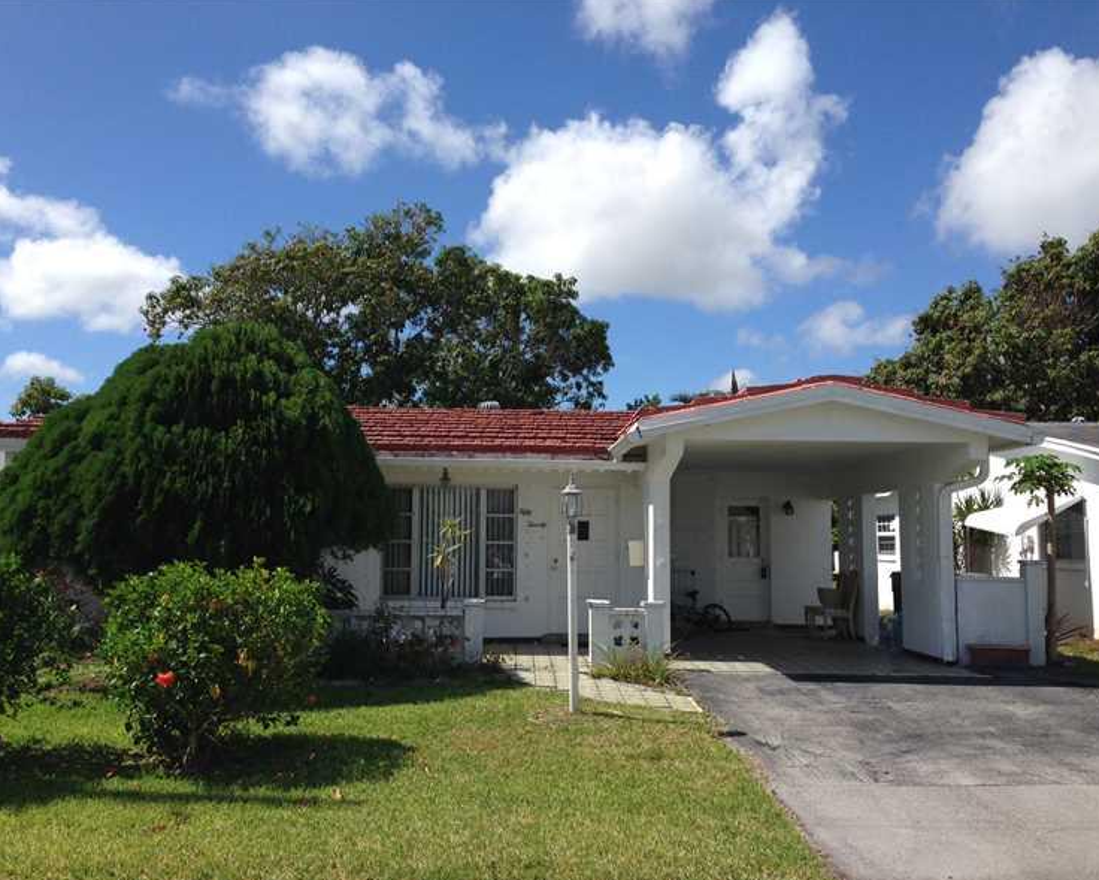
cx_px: 547
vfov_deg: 42.2
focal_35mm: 35
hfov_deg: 51.5
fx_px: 1139
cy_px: 442
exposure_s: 1/2008
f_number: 2.4
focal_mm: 4.12
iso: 50
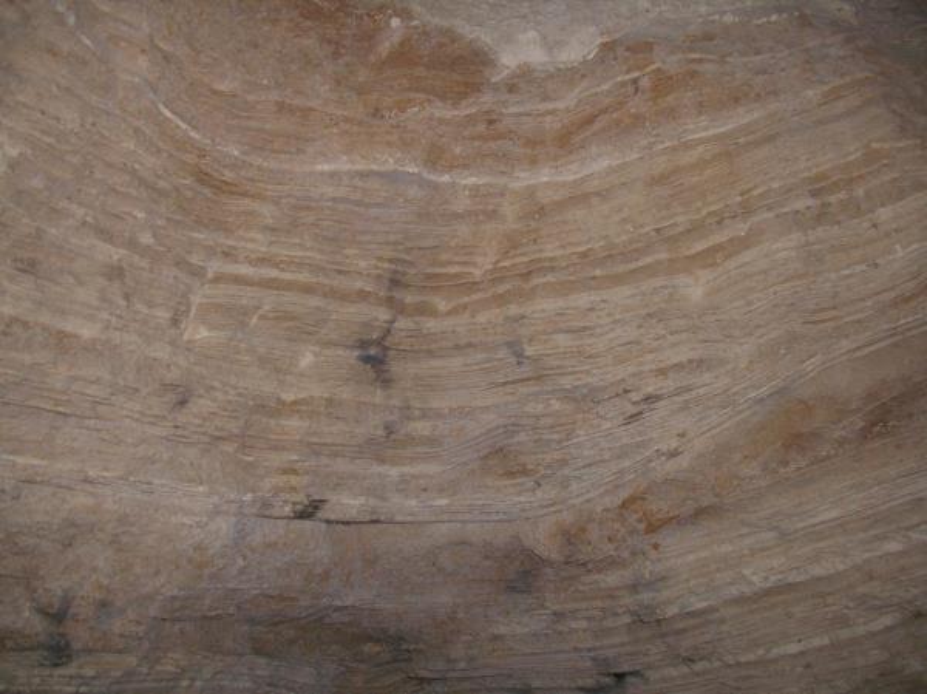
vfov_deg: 38.6
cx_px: 464
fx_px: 990
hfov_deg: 50.2
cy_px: 347
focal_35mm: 37
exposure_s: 1/60
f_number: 2.8
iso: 100
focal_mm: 5.7
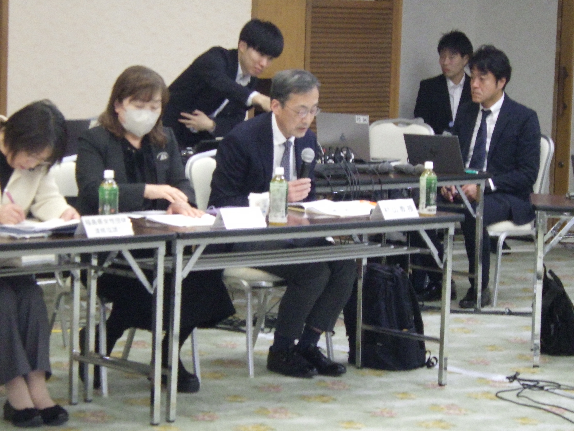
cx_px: 287
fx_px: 2321
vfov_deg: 10.6
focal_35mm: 140
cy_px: 216
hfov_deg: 14.1
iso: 1600
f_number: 5.5
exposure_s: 1/125
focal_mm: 25
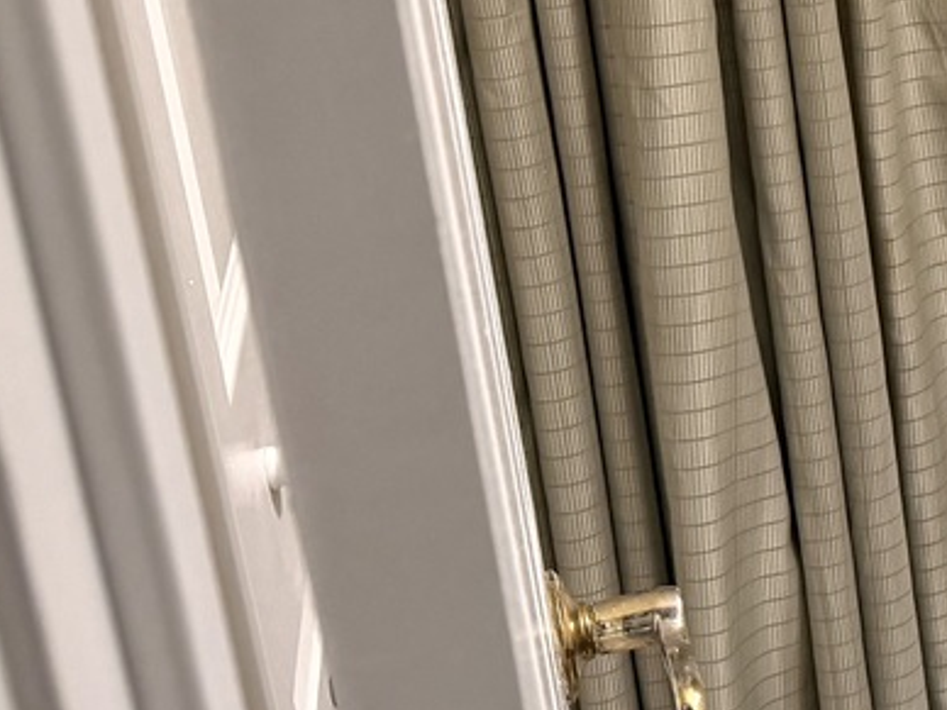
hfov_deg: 17.6
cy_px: 49
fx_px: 2435
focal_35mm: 89
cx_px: 1723
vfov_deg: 16.3
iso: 200
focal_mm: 6.76
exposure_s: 1/120
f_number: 1.78
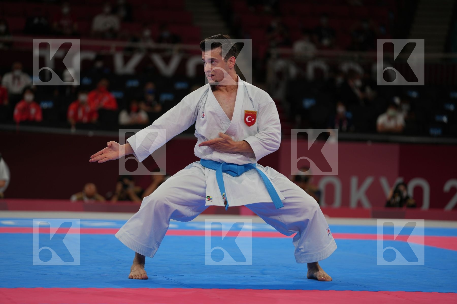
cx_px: 228
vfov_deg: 9.4
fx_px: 1853
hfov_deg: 14.1
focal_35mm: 146
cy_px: 152
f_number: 2.8
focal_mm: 146
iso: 200
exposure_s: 1/500
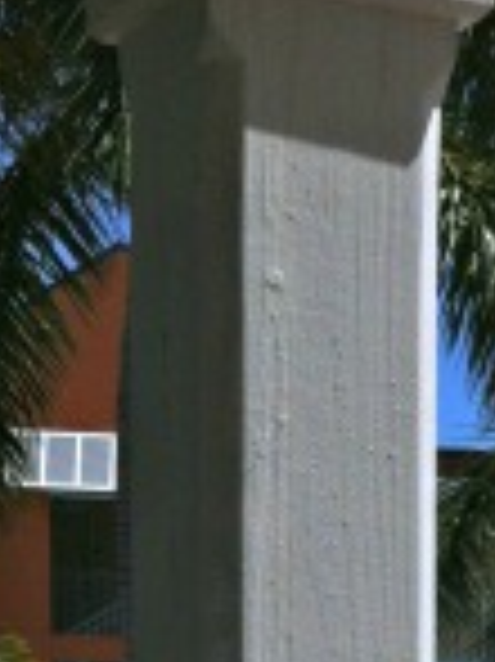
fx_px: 2730
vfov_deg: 12.4
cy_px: 1252
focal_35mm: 143
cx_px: 752
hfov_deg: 10.0
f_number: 2.8
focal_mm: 3.85
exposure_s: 1/1774
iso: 80
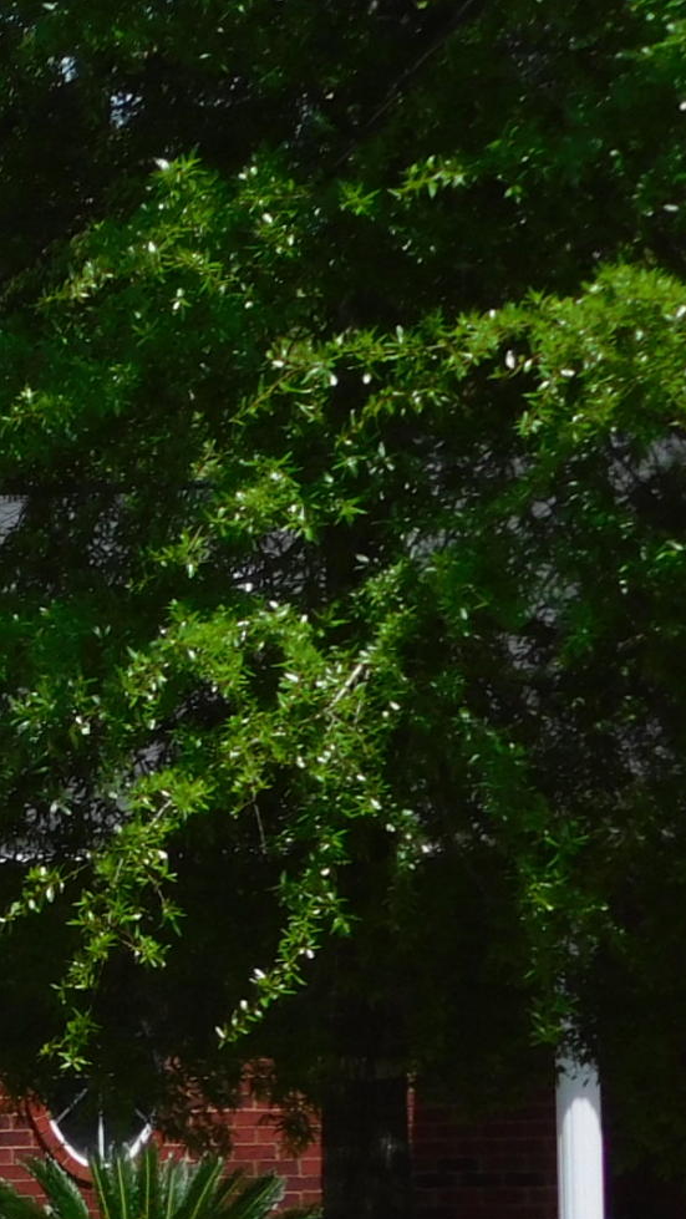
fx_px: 6368
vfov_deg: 10.9
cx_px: -1042
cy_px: 961
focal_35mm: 197
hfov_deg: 5.9
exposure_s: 1/1000
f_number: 4
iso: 125
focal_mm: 10.4
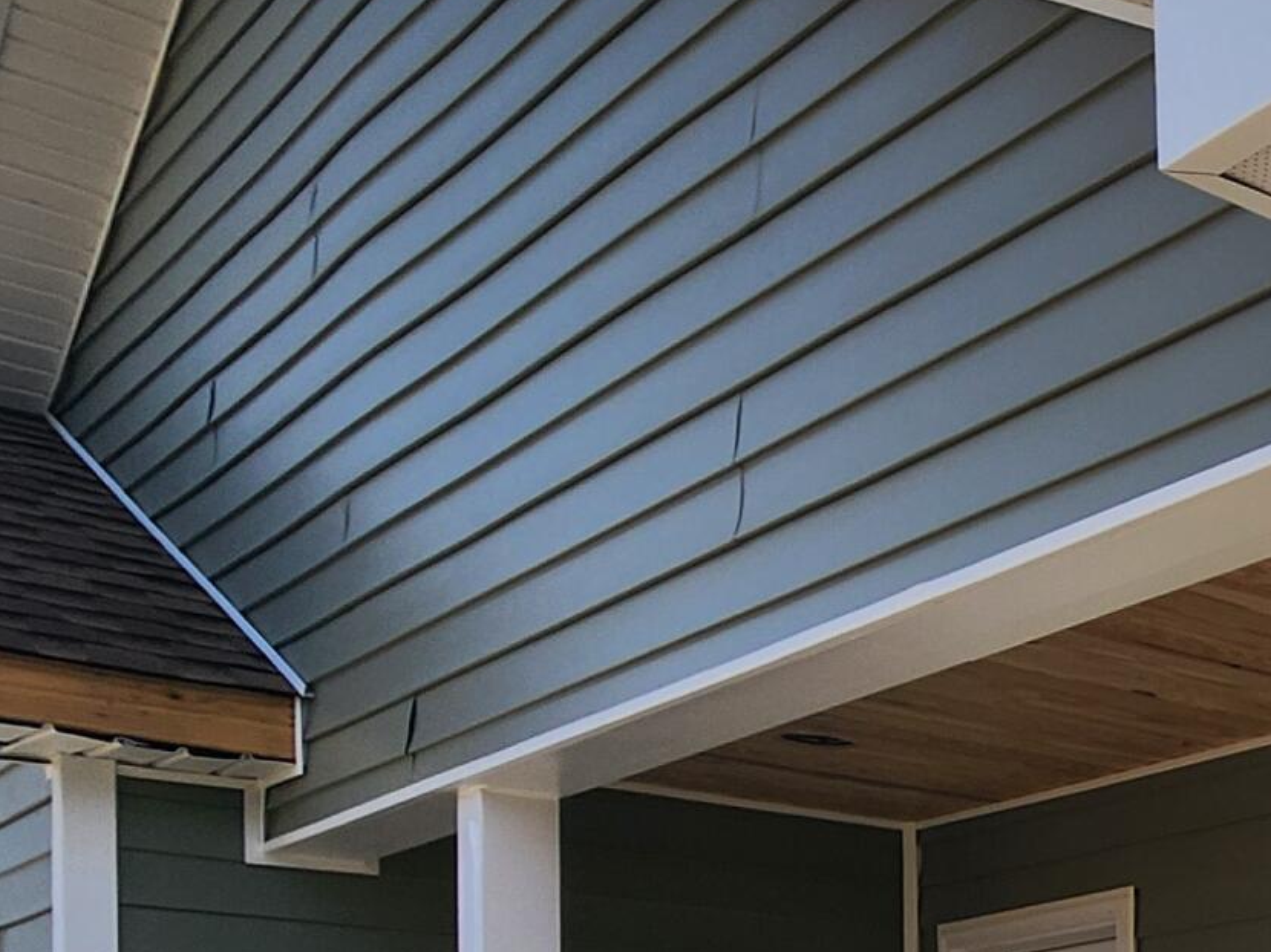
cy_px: 1188
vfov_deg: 26.8
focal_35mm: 47
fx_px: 1725
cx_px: 2269
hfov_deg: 22.7
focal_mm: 2.2
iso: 50
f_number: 2.2
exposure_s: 1/1704
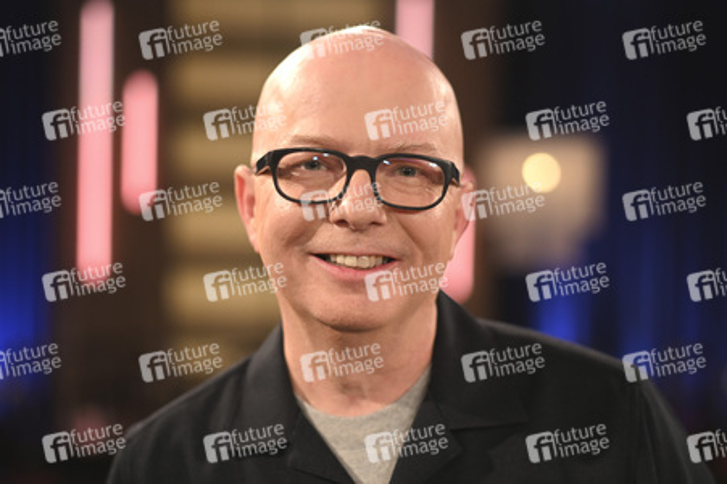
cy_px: 242
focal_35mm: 50
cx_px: 364
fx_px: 1009
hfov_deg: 39.6
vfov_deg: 27.0
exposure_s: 1/320
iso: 1000
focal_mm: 50
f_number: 1.8
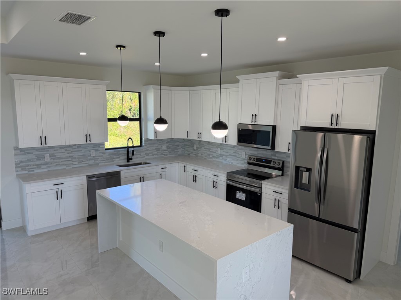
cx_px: 200
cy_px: 150
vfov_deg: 56.8
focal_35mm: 24
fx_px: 278
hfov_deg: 71.6
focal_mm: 6.76
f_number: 1.78
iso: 80
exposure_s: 1/173
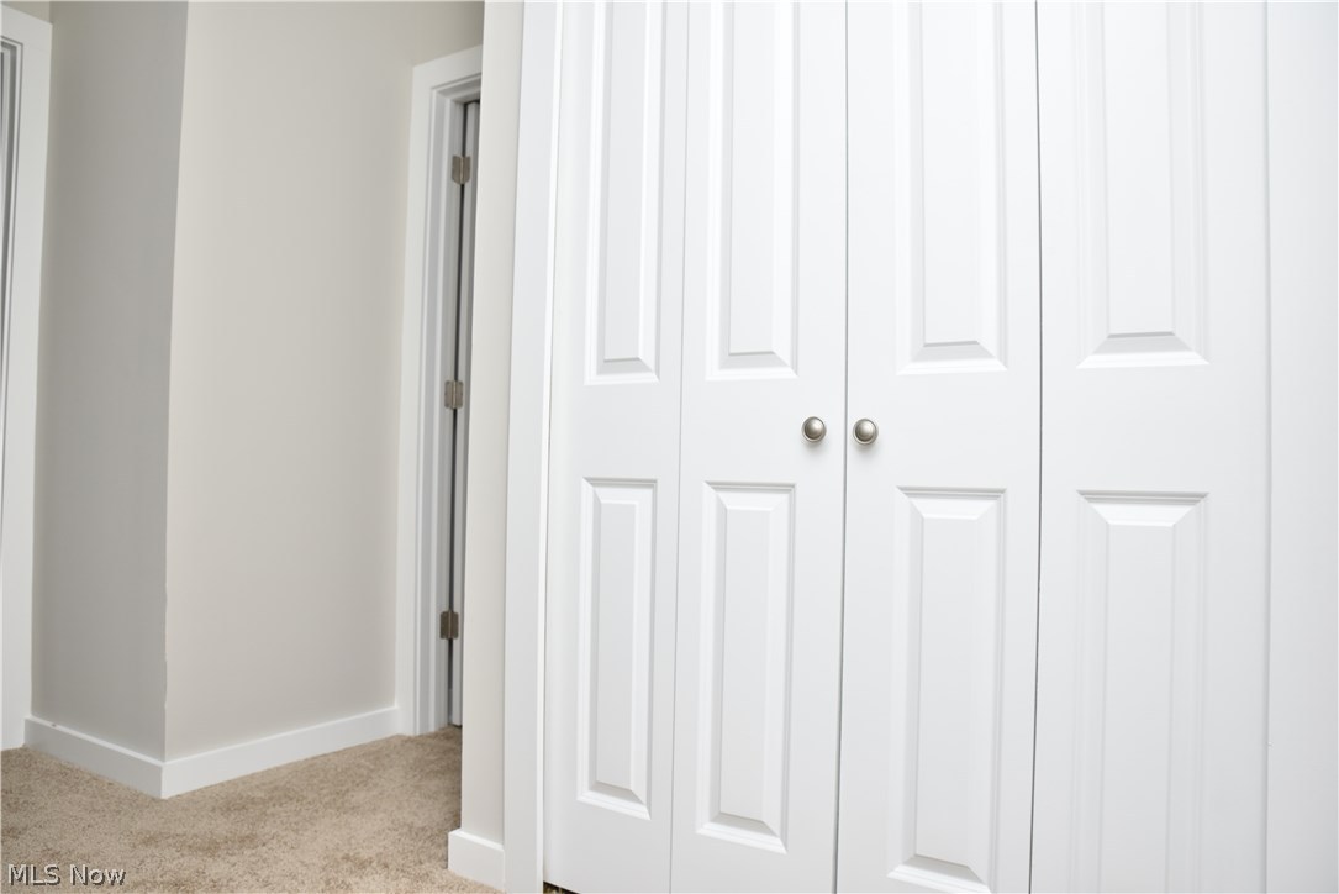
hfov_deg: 73.7
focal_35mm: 24
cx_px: 670
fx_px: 893
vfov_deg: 53.2
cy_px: 447
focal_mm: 24
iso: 640
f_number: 7.1
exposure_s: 1/80
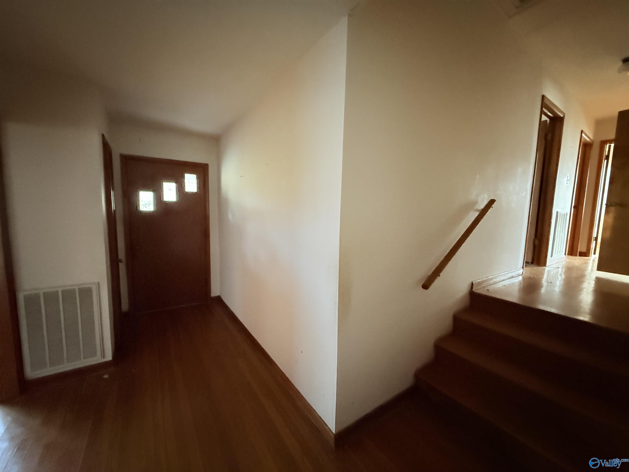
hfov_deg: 102.1
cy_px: 236
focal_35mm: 14
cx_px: 314
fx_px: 254
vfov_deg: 85.7
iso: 1600
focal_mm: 2.22
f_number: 2.2
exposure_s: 1/30
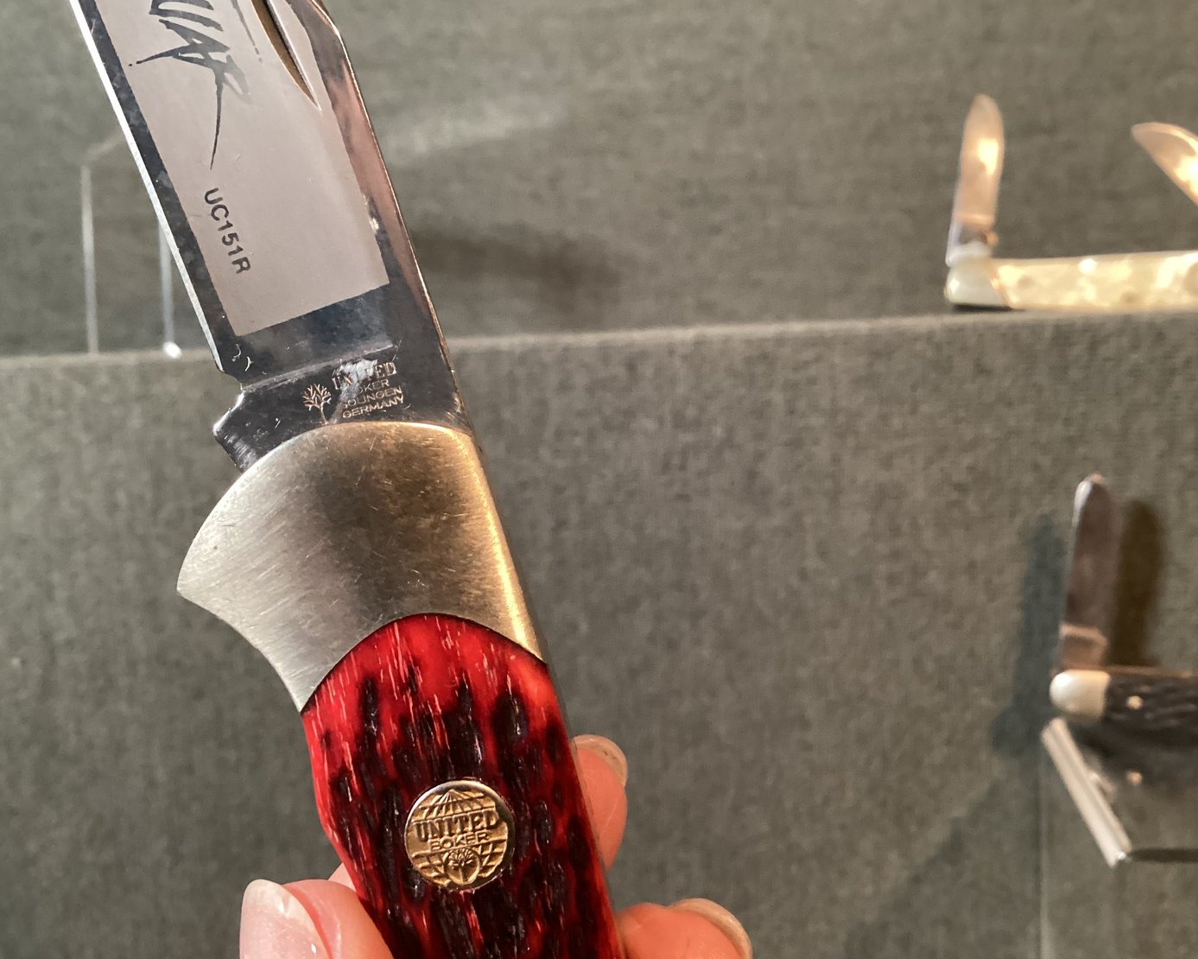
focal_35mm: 33
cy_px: 472
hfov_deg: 54.2
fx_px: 1170
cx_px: 605
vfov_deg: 44.6
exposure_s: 1/33
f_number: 2.4
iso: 250
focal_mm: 3.3
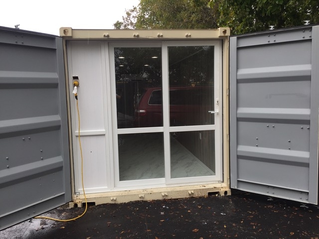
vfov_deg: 48.2
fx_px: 267
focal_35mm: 29
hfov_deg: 61.7
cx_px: 160
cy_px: 120
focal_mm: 4.15
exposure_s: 1/250
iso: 32
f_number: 2.2
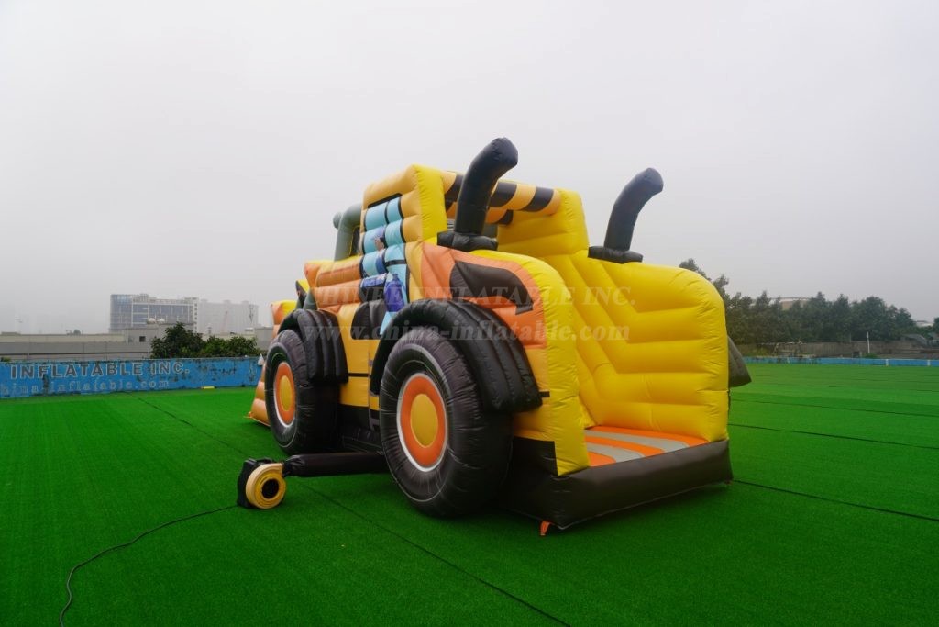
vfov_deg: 53.1
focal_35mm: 24
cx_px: 470
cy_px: 314
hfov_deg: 73.7
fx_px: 626
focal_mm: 16
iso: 100
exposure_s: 1/100
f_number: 7.1
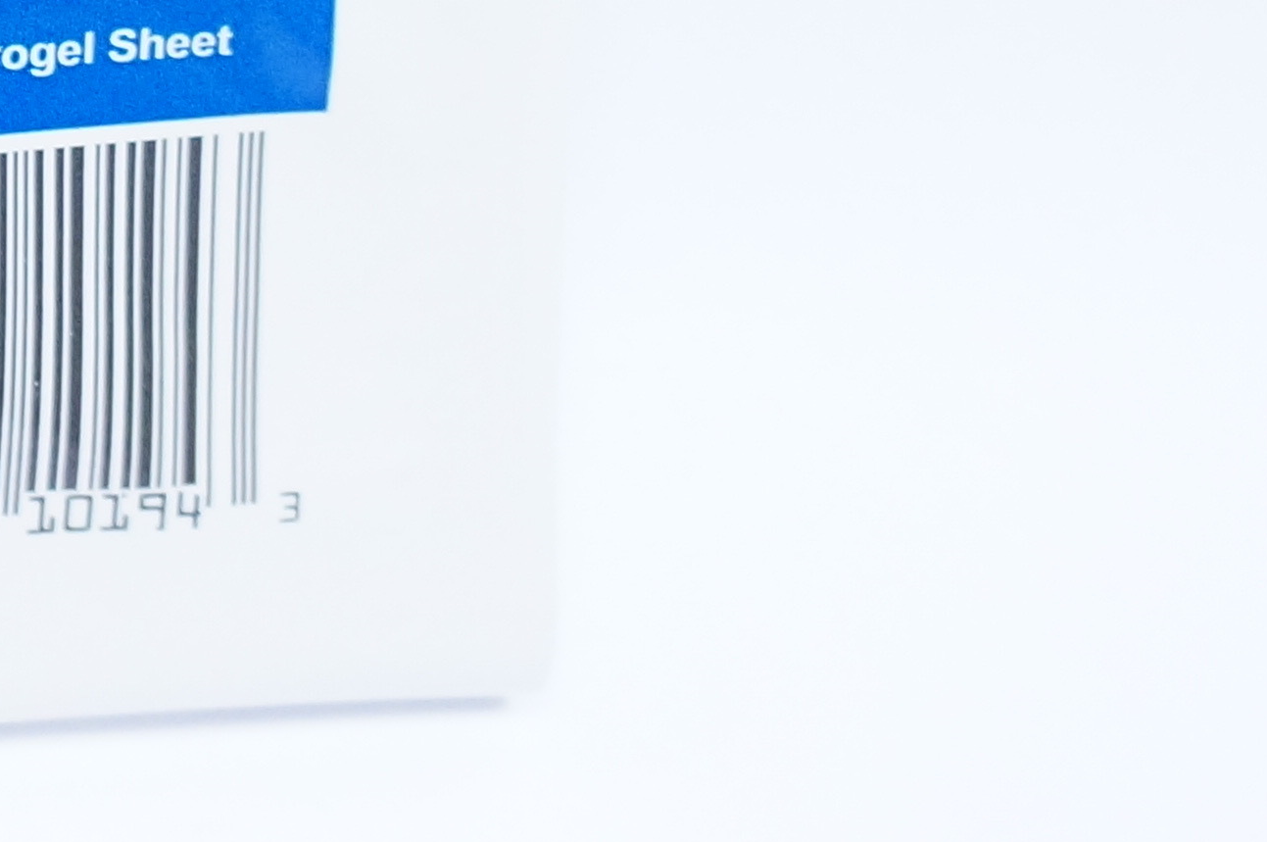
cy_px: -290
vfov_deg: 11.6
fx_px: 4008
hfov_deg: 16.3
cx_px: -657
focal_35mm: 114
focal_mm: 20
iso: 1600
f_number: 4
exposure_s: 1/160
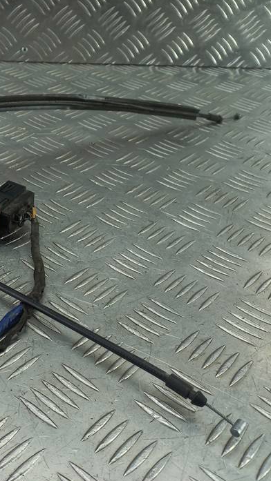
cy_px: 225
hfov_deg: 28.3
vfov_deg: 50.4
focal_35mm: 40
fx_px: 511
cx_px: 17
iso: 50
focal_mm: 4.6
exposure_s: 1/50
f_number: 1.8
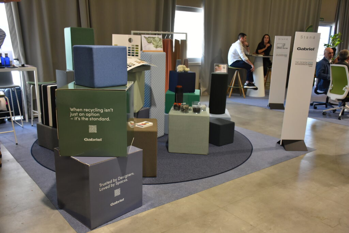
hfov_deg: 57.2
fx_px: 320
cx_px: 174
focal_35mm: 33
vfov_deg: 40.0
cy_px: 116
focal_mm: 22
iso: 800
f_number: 4.5
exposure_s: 1/80
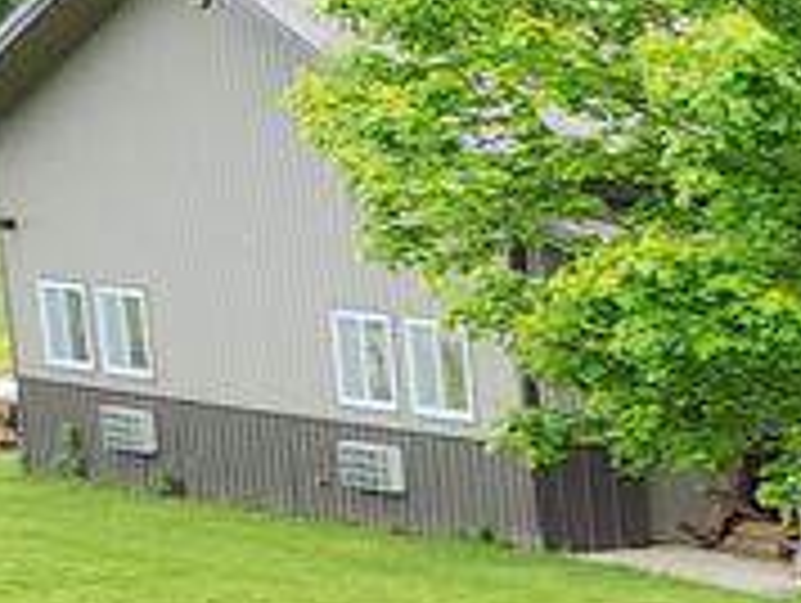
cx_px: 2619
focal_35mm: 165
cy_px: 846
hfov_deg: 9.0
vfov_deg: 8.8
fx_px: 3823
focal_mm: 6.4
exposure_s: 1/305
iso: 12
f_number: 1.8
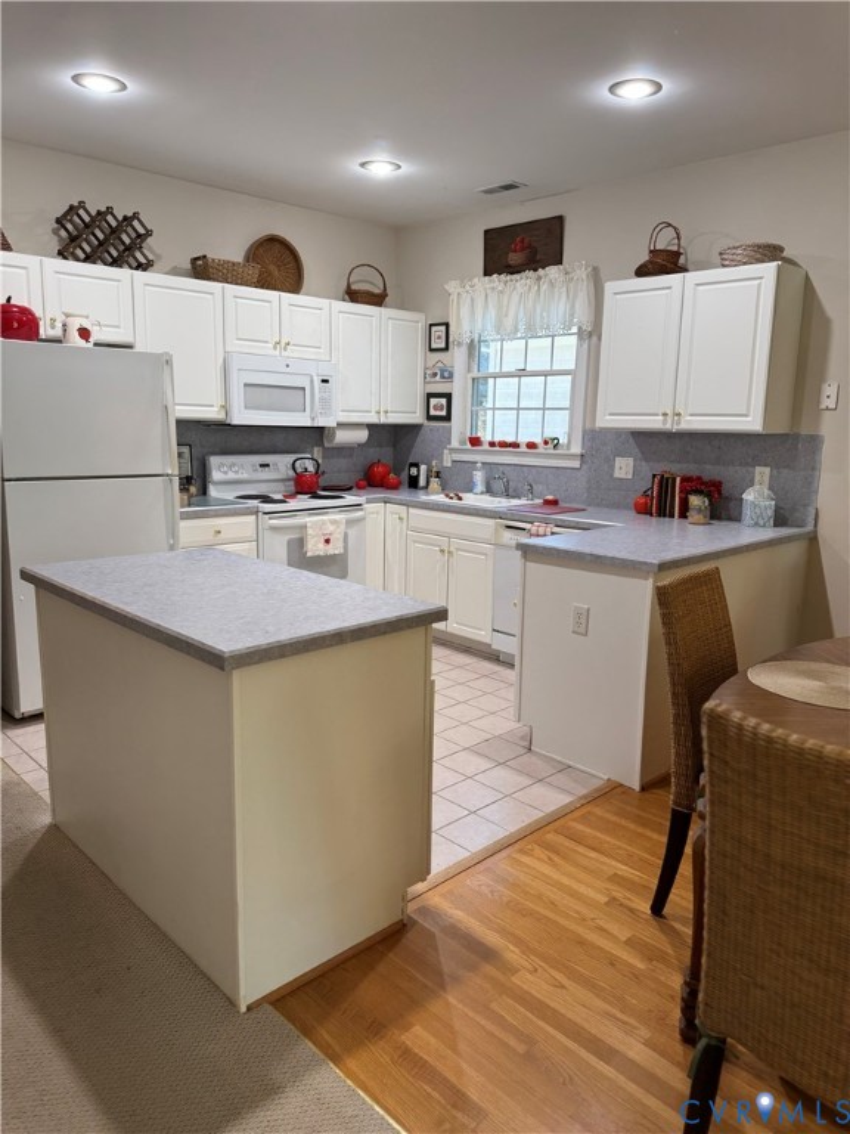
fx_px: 786
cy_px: 567
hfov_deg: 56.8
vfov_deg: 71.6
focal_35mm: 24
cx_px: 425
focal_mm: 6.76
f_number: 1.78
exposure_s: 1/120
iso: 100
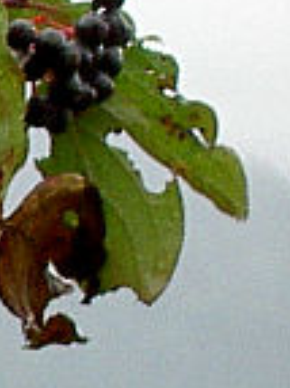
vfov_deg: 2.3
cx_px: -1309
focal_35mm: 855
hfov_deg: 1.7
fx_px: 9565
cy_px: 551
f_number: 4.9
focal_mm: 16.8
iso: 100
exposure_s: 1/125
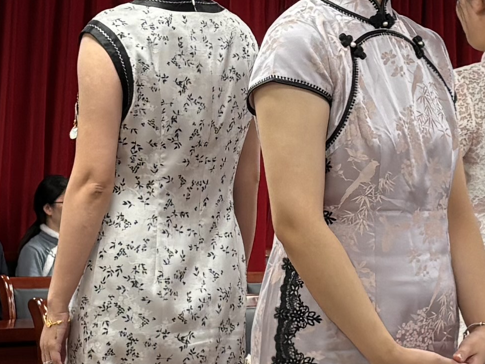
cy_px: 162
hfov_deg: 12.9
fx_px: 2143
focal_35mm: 153
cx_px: 282
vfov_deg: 9.7
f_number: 1.6
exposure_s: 1/50
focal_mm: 5.96
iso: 80
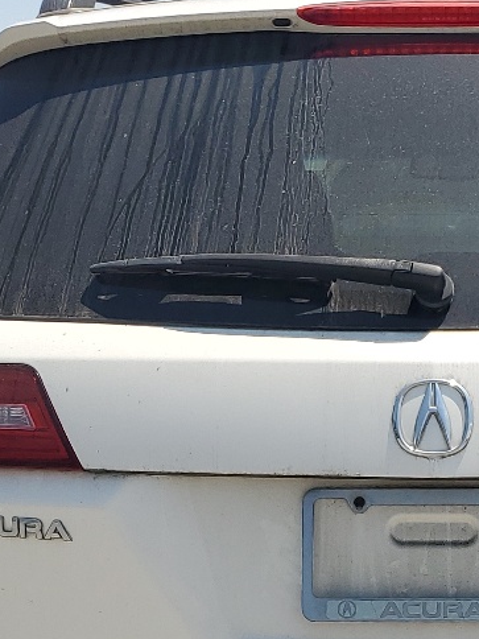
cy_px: 619
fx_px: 1587
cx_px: 443
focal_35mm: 86
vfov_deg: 22.0
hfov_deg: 16.9
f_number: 1.5
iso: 50
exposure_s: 1/3333
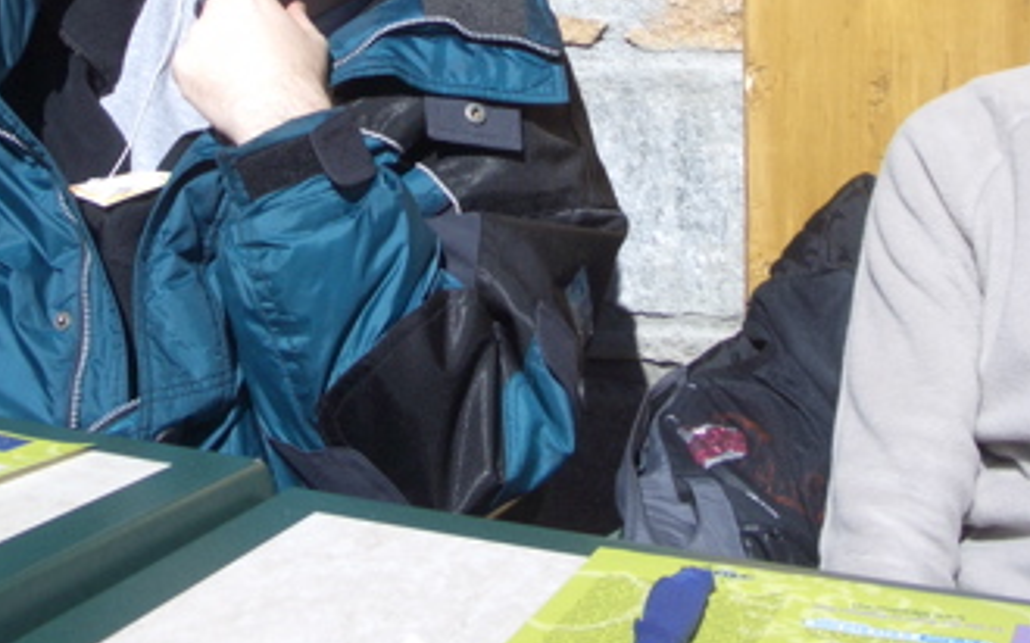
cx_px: 474
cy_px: -81
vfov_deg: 17.4
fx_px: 2020
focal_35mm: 72
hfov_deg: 28.6
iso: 50
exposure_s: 1/500
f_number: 4.3
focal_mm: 5.8
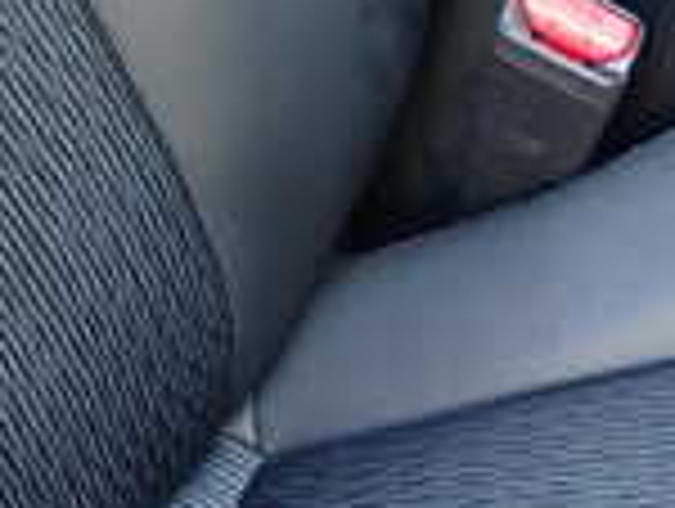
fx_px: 1953
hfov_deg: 19.4
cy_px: 827
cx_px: 549
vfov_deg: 13.7
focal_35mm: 100
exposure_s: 1/50
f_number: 2
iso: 200
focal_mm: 4.5
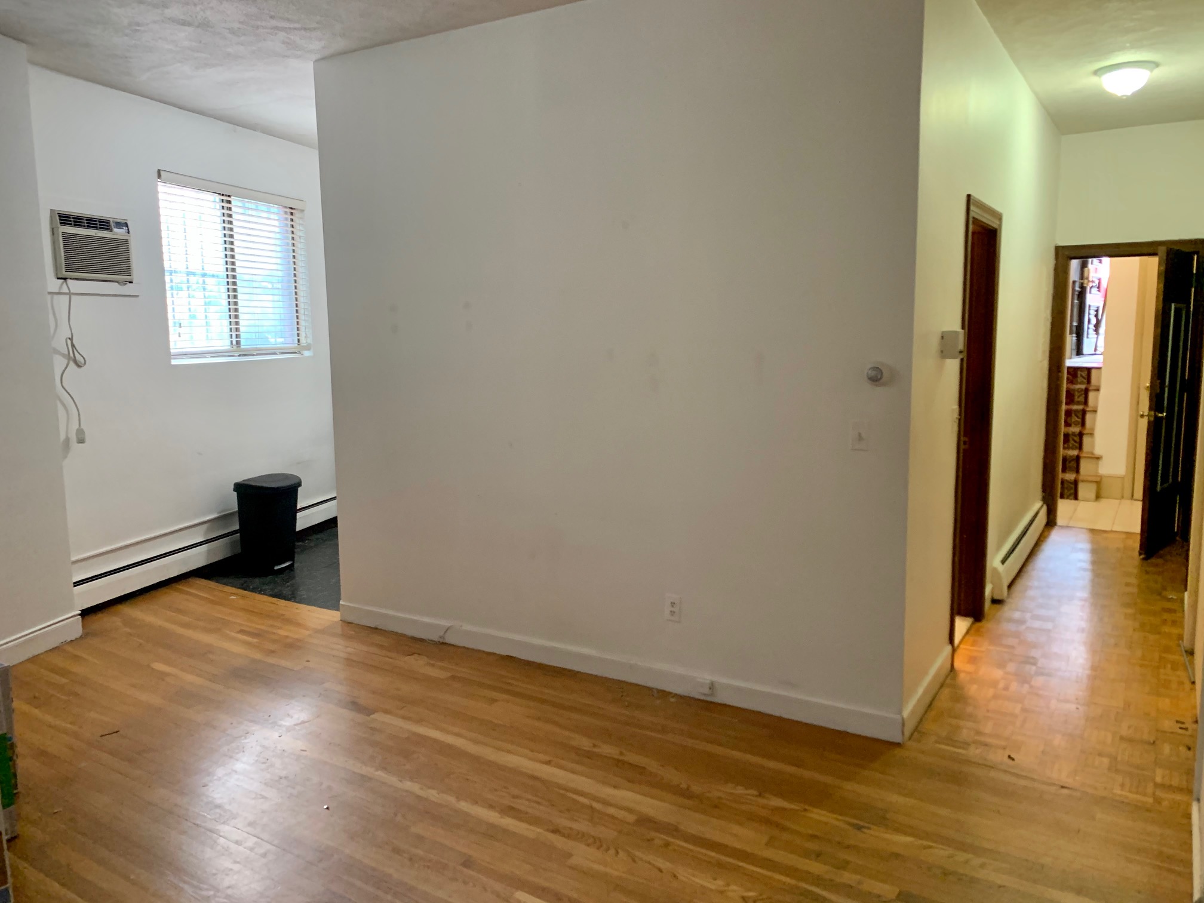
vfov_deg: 53.1
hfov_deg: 67.3
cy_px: 452
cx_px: 602
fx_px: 904
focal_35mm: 26
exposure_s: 1/60
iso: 320
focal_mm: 4.25
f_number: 1.8
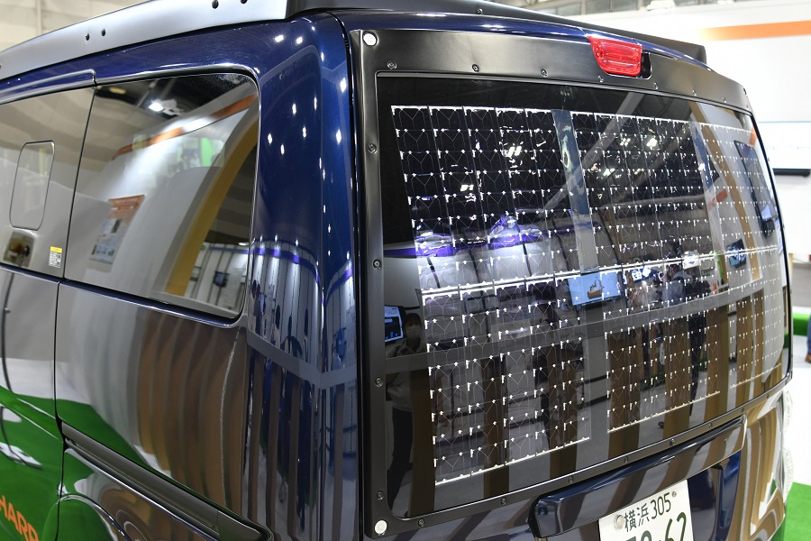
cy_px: 270
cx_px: 406
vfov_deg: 36.9
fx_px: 811
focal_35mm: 36
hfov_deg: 53.1
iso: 720
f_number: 4
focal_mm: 24
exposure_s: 1/40
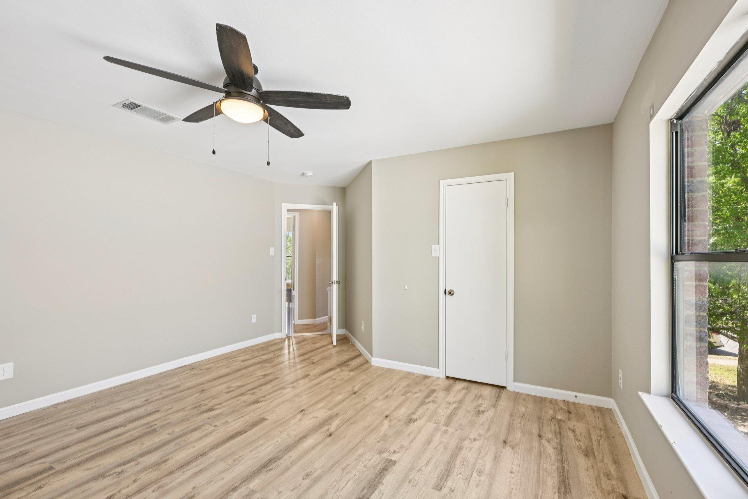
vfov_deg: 73.7
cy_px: 253
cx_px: 375
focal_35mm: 16
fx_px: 332
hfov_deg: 96.7
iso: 100
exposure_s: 1/30
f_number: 6.7
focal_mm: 15
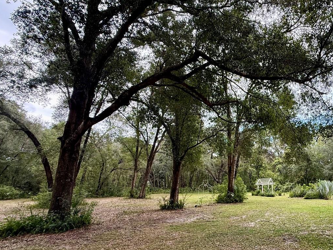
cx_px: 248
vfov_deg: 60.9
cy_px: 142
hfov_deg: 71.4
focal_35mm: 22
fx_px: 212
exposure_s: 1/111
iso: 64
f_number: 2.2
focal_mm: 2.22
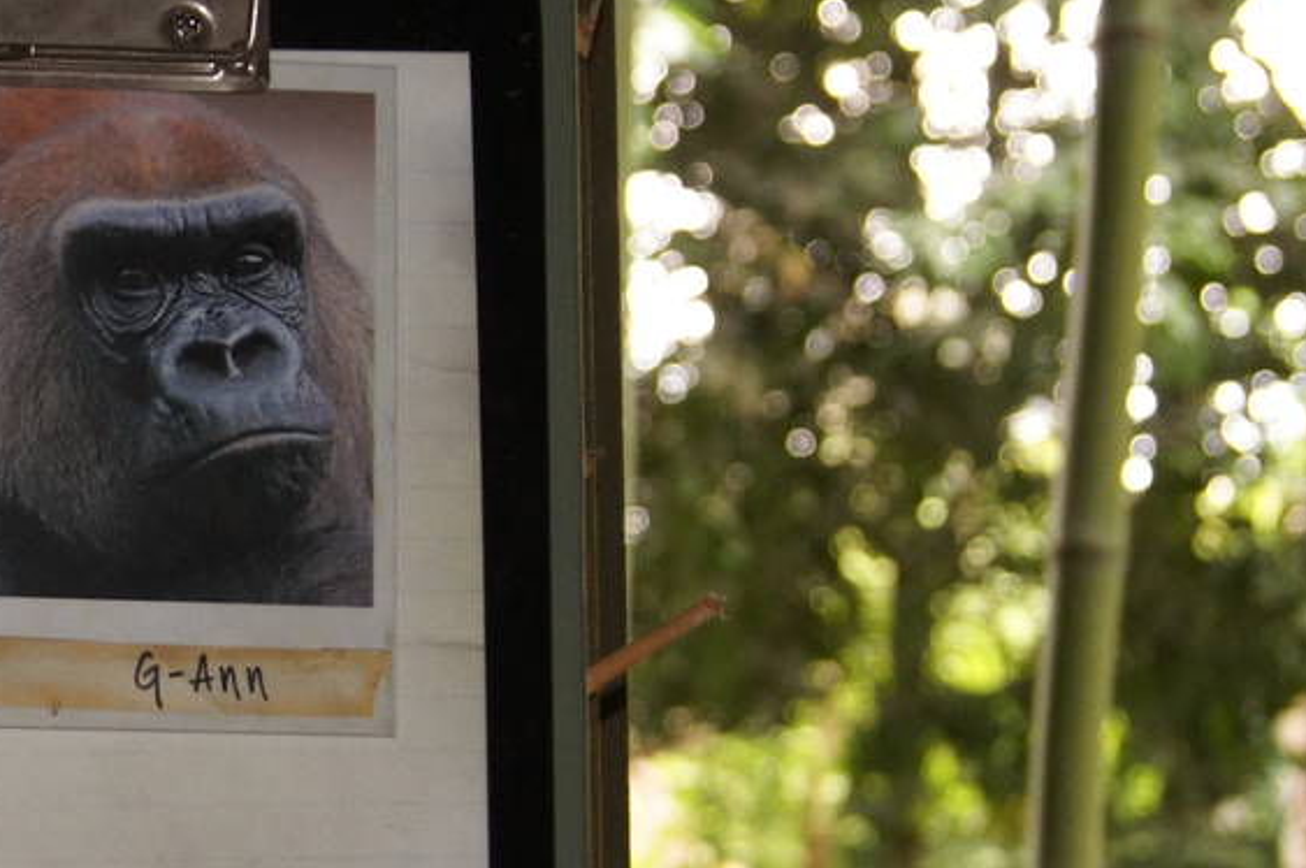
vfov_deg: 10.7
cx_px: -276
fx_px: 4638
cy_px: 563
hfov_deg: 15.4
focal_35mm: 128
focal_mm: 30
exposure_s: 1/60
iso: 800
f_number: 4.5
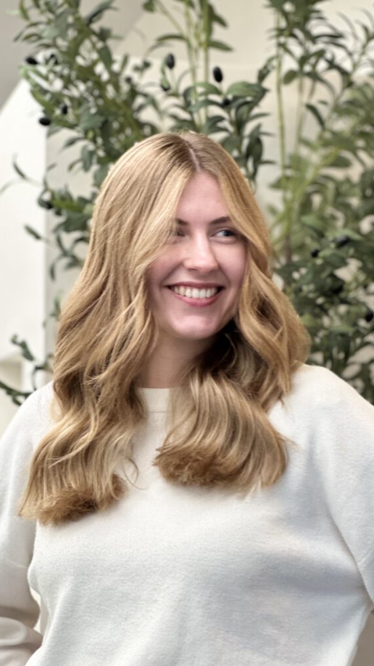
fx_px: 1500
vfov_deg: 25.0
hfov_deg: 14.2
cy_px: 334
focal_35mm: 85
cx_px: 225
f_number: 2.8
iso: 160
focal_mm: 9
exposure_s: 1/33
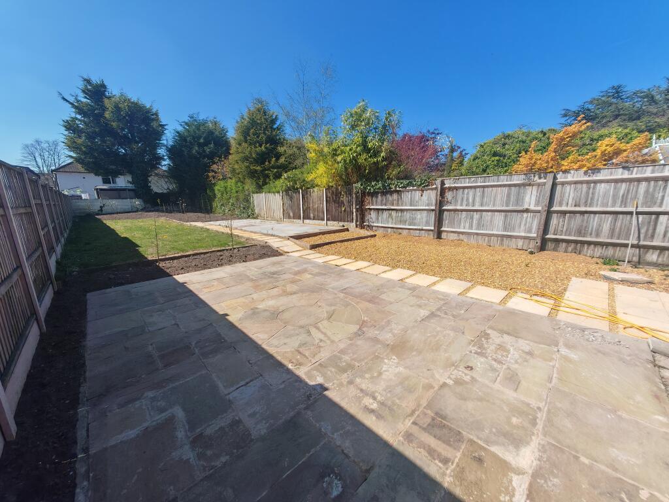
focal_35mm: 13
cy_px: 251
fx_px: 251
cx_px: 334
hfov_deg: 106.2
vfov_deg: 89.9
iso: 50
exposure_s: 1/640
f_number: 2
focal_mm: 1.82
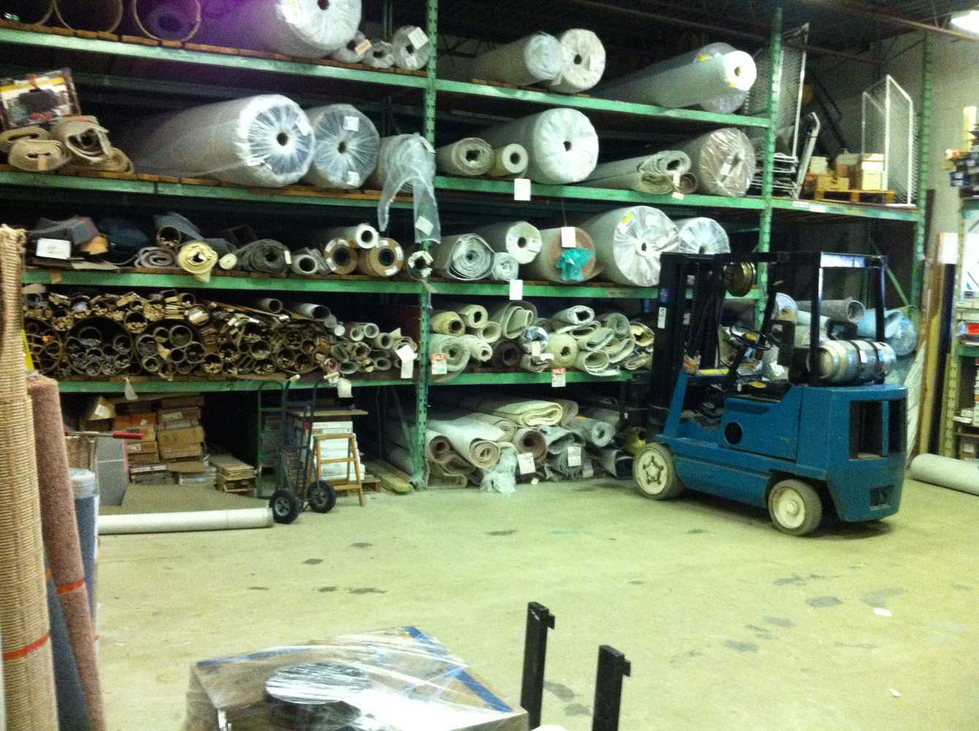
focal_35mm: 35
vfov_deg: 40.6
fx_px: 988
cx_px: 490
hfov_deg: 52.7
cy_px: 366
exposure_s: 1/15
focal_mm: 3.85
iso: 640
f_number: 2.8
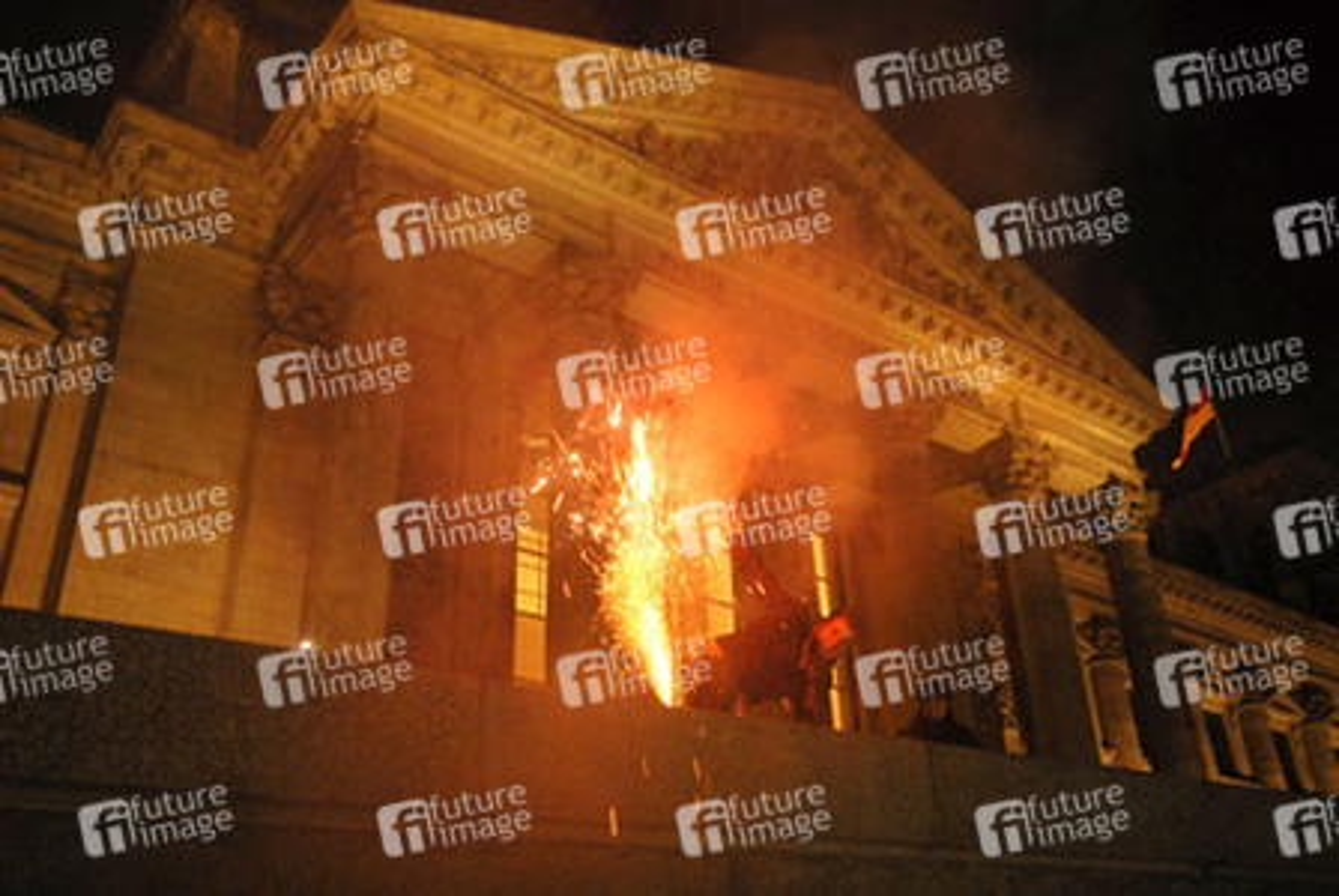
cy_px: 448
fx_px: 1229
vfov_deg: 40.1
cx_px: 670
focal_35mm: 33
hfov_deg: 57.2
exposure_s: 1/25
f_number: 2.8
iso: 800
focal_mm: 22
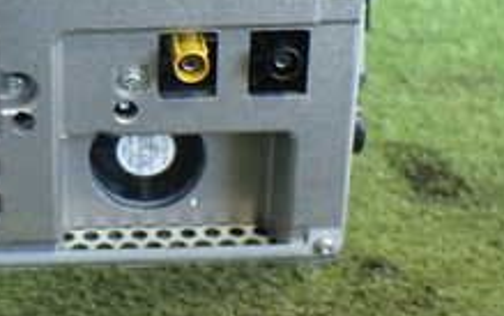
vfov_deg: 14.6
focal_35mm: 87
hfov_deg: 22.9
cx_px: 9
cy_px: -44
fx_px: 1195
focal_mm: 5.4
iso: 800
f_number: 2.3
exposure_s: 1/80
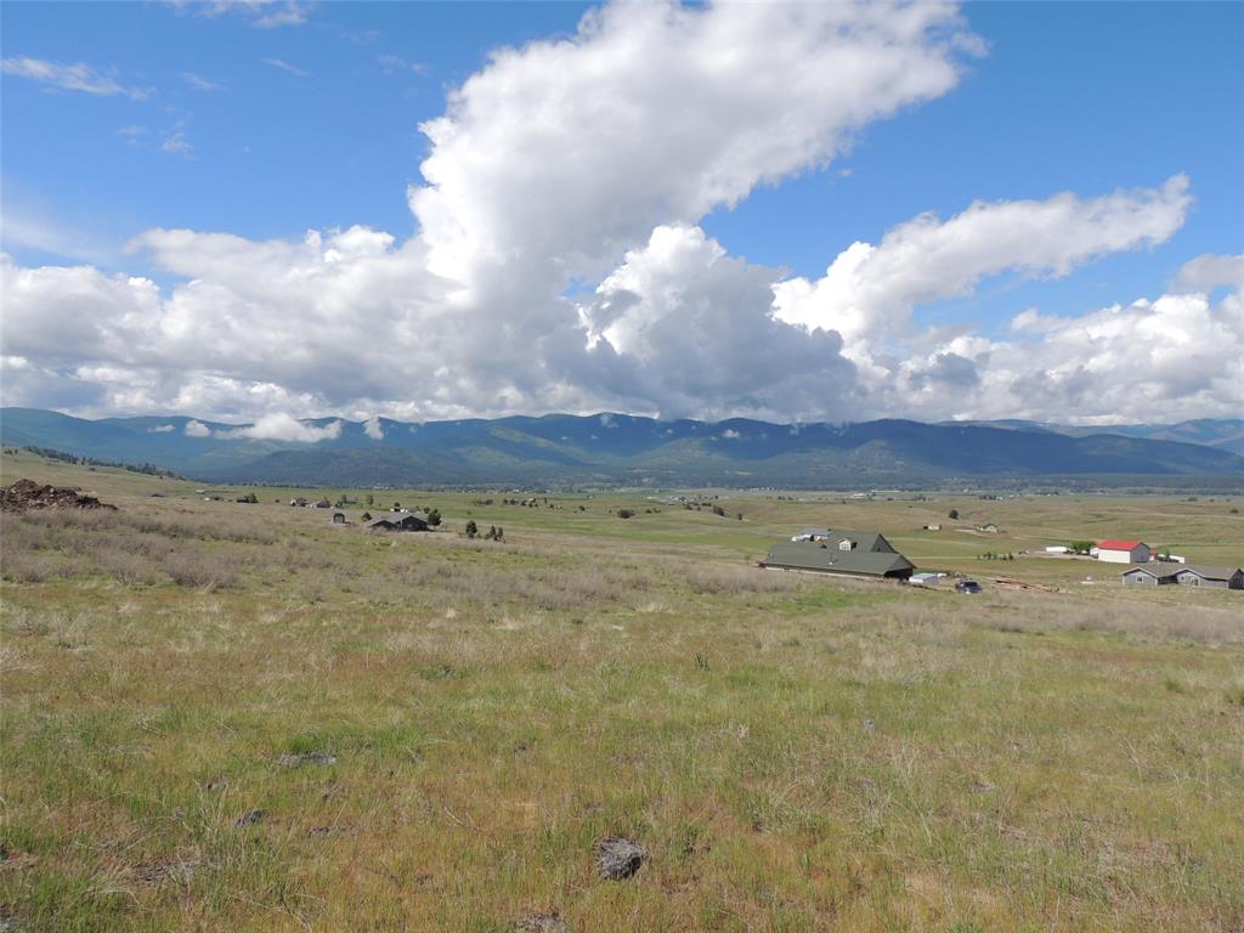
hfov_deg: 71.6
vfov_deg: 56.8
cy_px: 466
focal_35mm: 24
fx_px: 862
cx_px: 622
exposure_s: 1/1600
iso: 100
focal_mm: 4.3
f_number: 3.3
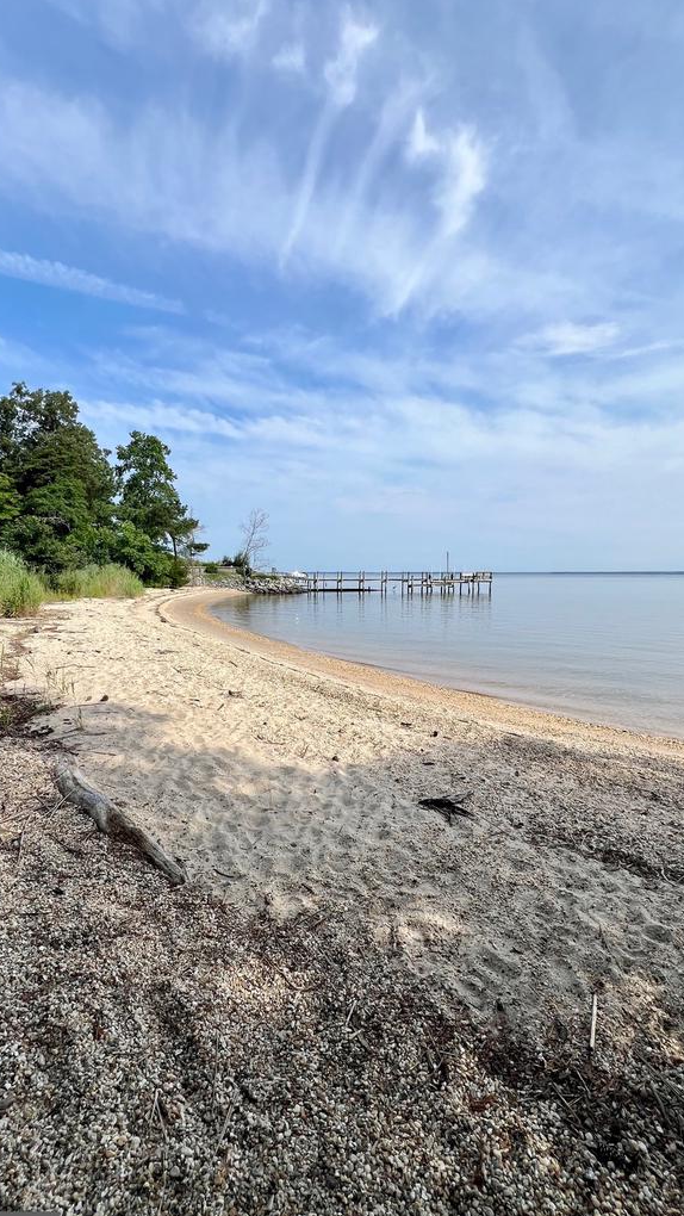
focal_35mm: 15
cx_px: 332
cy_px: 637
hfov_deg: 70.5
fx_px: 483
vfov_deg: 102.9
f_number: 1.8
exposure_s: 1/1946
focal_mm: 1.57
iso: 32
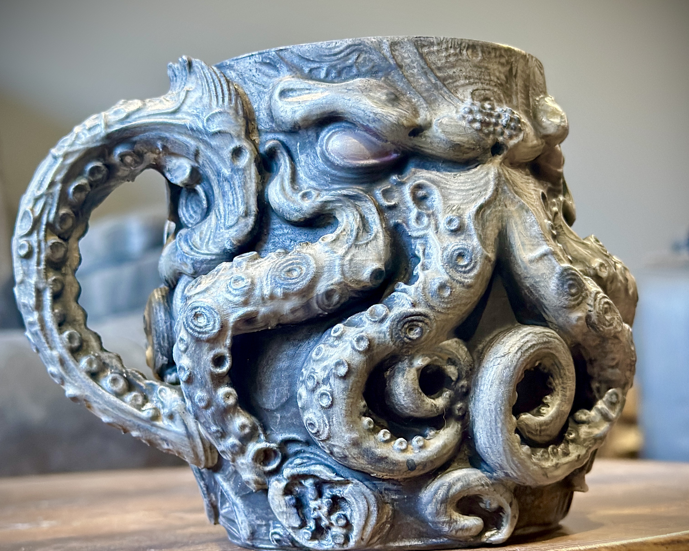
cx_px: 343
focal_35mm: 63
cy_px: 308
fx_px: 1285
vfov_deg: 24.2
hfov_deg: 30.0
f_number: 1.78
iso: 640
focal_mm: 6.86
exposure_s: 1/30
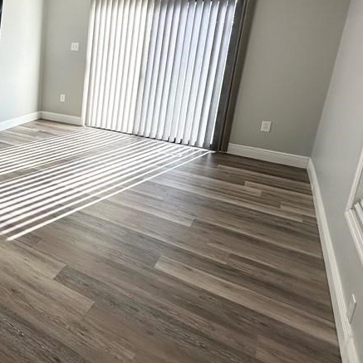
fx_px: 344
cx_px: -22
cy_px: 116
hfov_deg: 44.5
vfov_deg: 54.3
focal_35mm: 29
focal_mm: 2.22
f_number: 2.2
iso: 40
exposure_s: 1/195
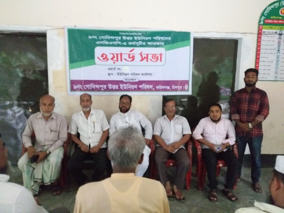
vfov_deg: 53.1
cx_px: 142
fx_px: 213
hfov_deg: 67.3
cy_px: 106
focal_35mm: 26
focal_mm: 3.93
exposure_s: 1/14
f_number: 1.7
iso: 900
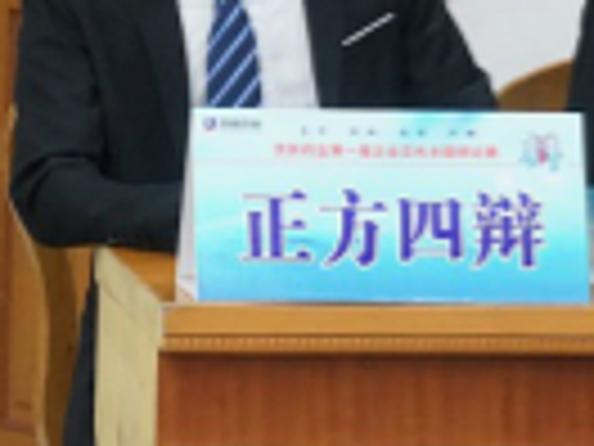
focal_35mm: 407
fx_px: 6984
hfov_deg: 4.8
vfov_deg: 3.7
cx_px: 981
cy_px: 38
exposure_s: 1/30
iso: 6400
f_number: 10
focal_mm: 124
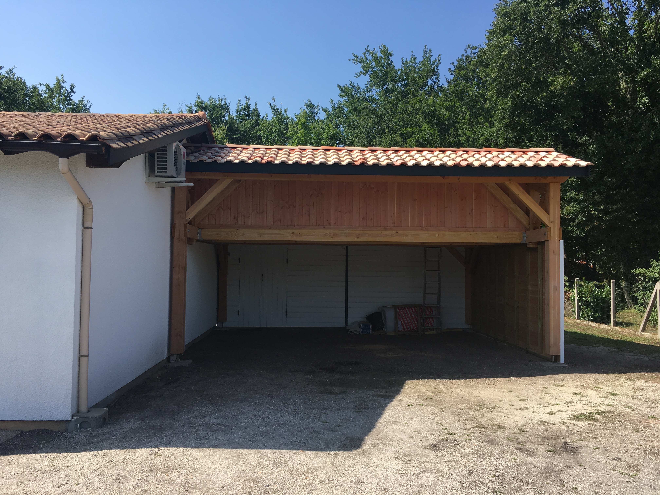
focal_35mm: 29
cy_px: 248
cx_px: 330
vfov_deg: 48.2
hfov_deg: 61.7
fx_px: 553
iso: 25
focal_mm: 4.15
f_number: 2.2
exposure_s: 1/974
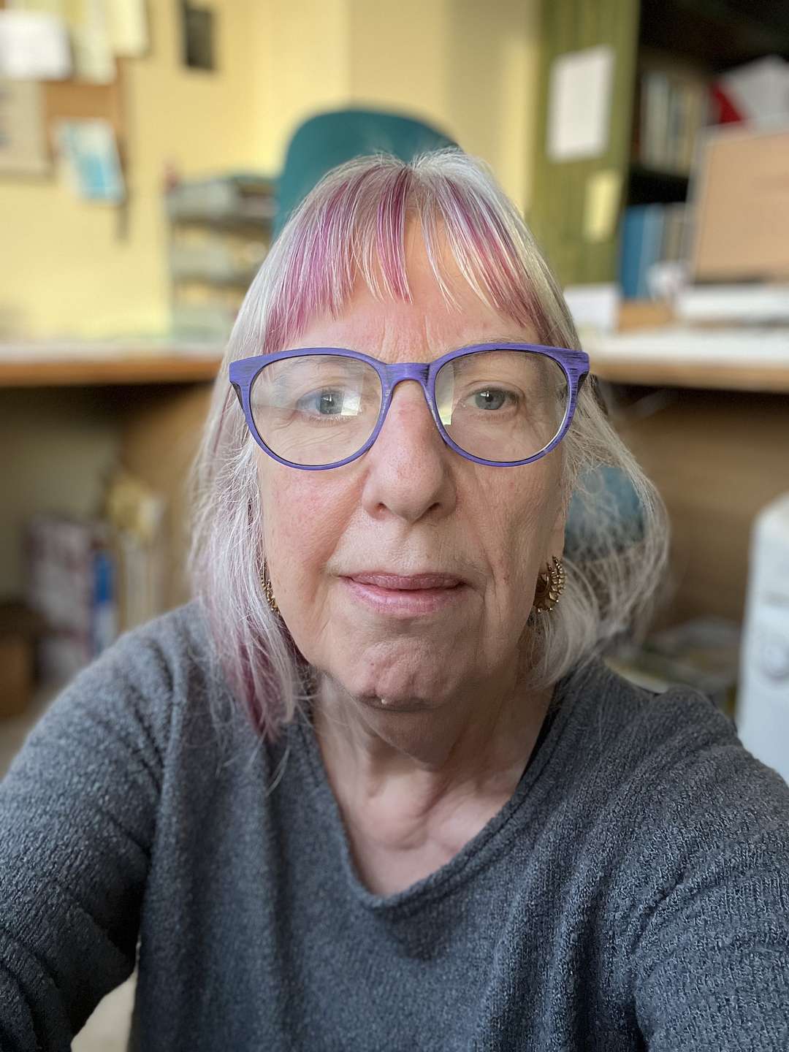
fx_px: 912
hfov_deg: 46.8
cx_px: 394
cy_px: 526
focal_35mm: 30
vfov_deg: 60.0
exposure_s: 1/60
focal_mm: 2.71
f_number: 2.2
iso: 200
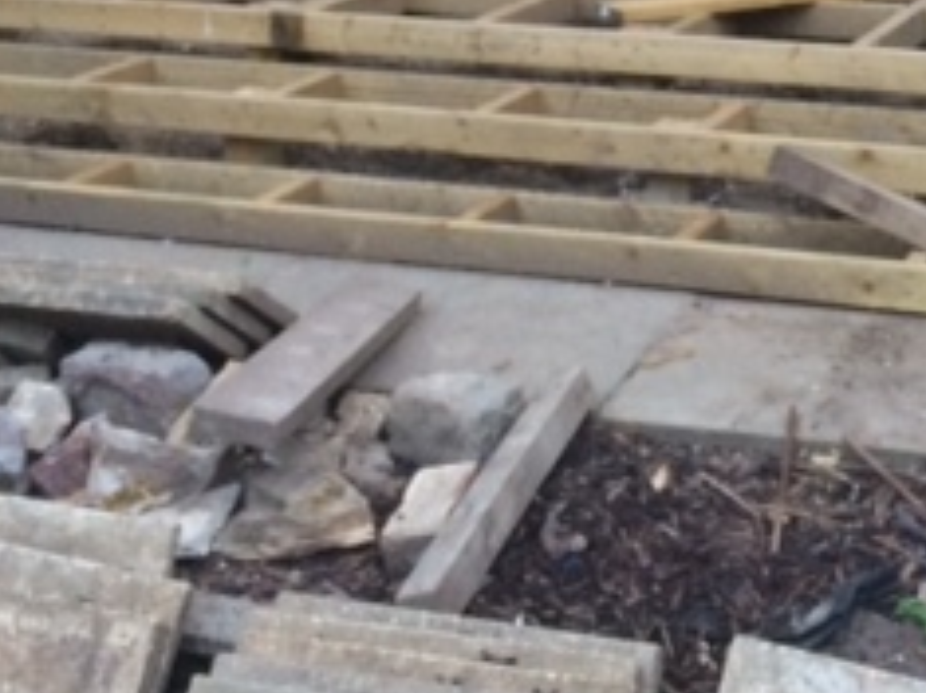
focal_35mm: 79
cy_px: -169
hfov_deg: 24.4
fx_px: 2112
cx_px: 705
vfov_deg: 17.6
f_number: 2.2
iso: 125
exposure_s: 1/30
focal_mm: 4.15
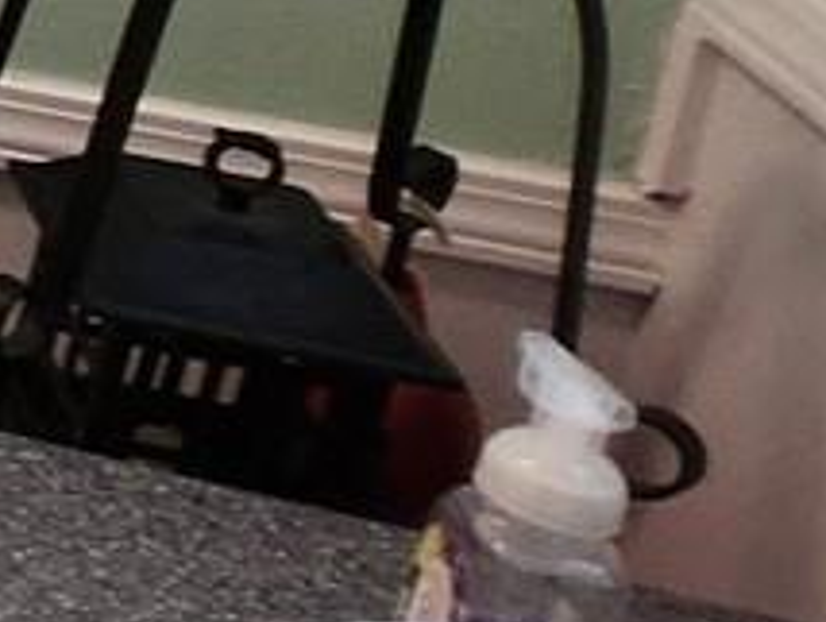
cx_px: -1610
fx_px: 2317
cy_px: -529
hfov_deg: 11.6
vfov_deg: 13.5
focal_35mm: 97
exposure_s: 1/60
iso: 125
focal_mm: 1.7
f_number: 2.2
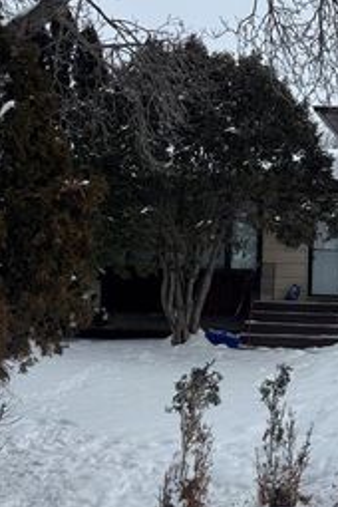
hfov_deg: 24.3
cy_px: 275
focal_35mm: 49
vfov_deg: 40.3
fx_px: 690
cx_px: 429
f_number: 1.78
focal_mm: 6.76
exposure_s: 1/3802
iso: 80
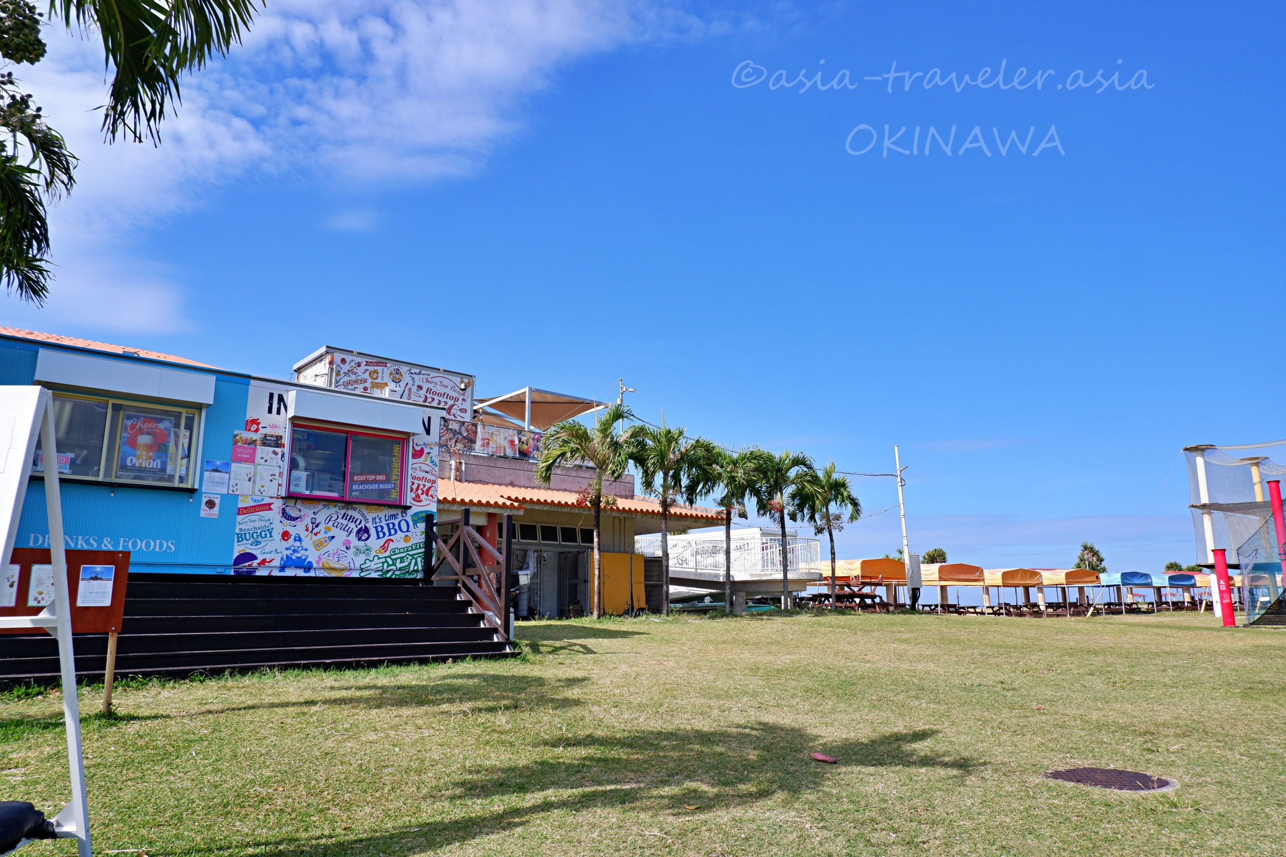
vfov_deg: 55.1
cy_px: 428
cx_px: 643
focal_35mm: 23
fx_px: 822
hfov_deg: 76.1
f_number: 8
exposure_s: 1/450
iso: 200
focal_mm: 15
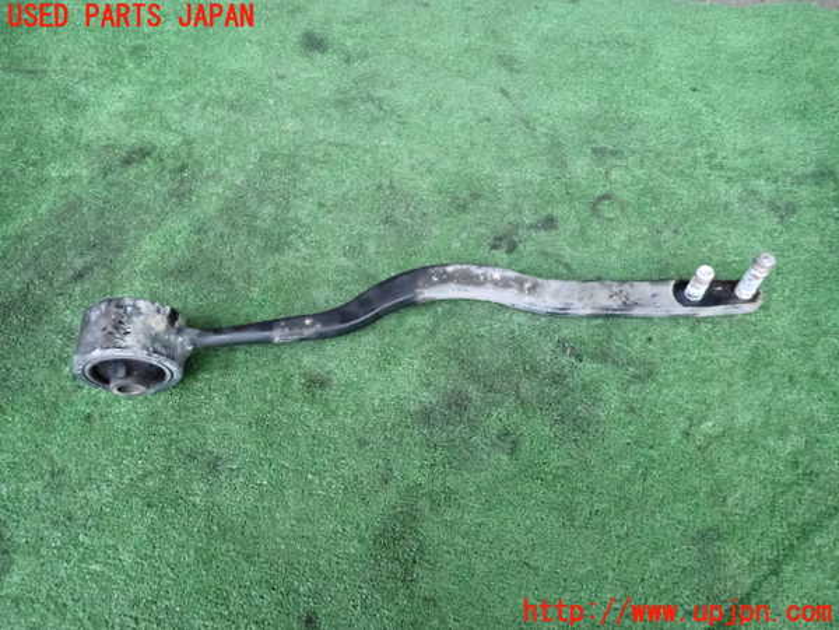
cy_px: 315
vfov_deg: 54.9
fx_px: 606
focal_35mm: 25
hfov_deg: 69.4
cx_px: 420
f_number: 2
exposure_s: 1/80
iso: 3200
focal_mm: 4.5
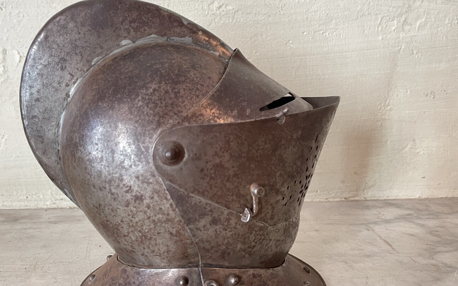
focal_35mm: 34
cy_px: 160
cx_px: 192
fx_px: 424
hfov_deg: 56.4
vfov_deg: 37.2
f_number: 1.6
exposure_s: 1/50
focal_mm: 4.2
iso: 160
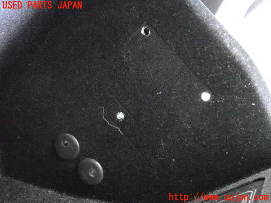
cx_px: 136
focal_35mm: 41
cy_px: 102
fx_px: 321
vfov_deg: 35.1
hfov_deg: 45.8
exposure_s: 1/60
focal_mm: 7.31
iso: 12800
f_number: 2.8
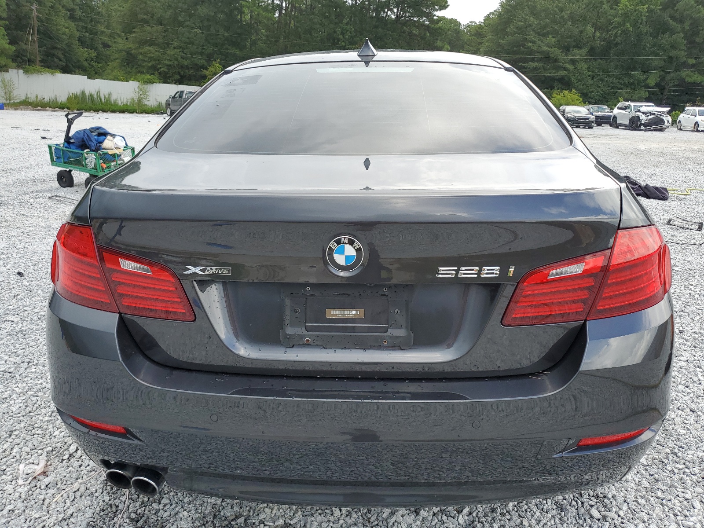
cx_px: 352
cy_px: 264
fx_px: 529
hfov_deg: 67.3
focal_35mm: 26
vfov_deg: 53.1
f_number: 1.5
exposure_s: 1/769
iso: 50
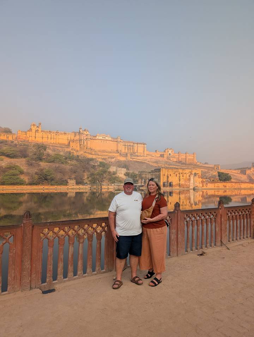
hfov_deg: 56.9
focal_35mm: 24
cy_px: 168
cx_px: 127
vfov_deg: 71.5
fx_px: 234
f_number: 1.68
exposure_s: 1/873
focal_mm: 6.9
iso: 20
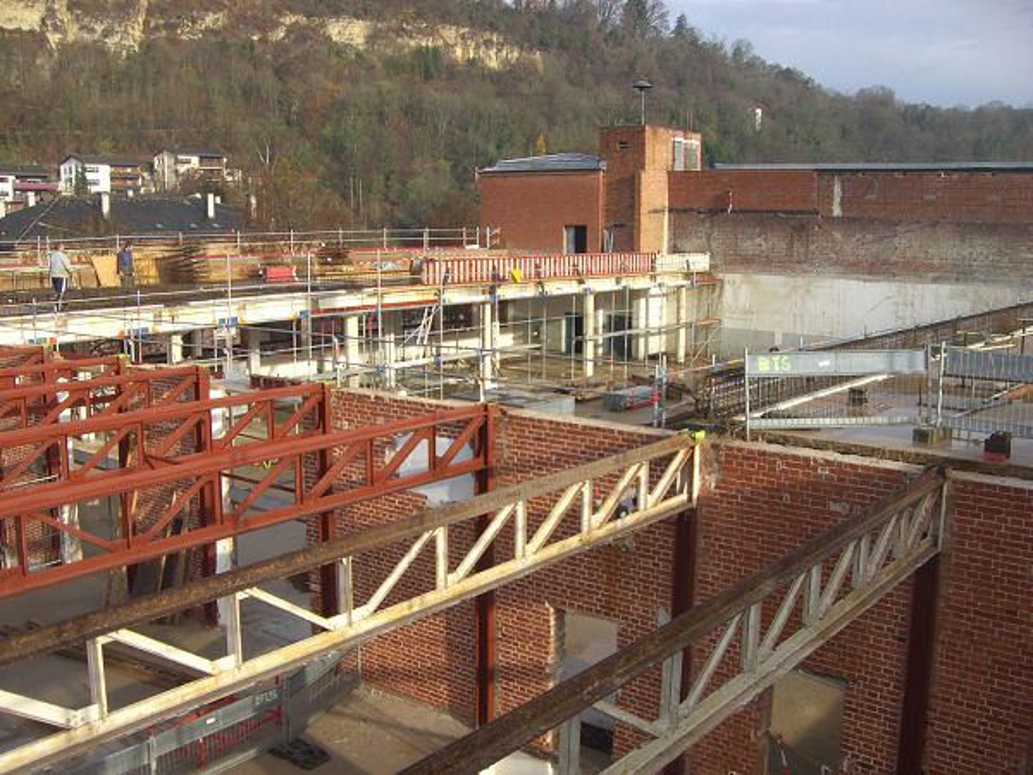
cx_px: 516
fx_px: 1134
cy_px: 388
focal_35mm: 38
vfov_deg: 37.7
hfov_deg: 49.0
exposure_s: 1/250
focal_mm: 6.2
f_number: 4.3
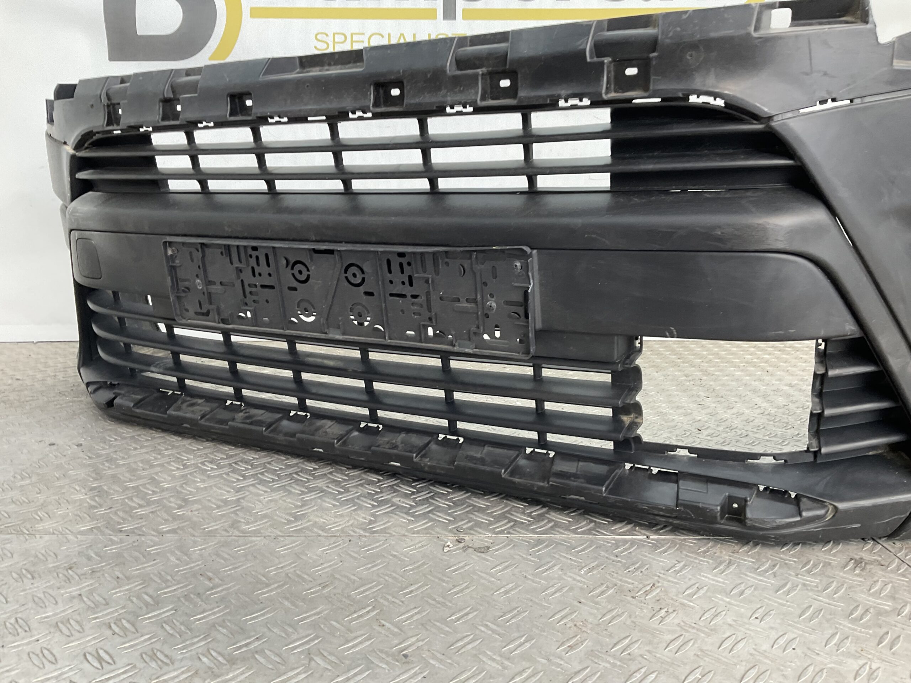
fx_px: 763
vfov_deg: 48.2
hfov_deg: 61.7
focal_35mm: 29
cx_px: 456
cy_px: 342
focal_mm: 3
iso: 32
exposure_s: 1/100
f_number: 1.8
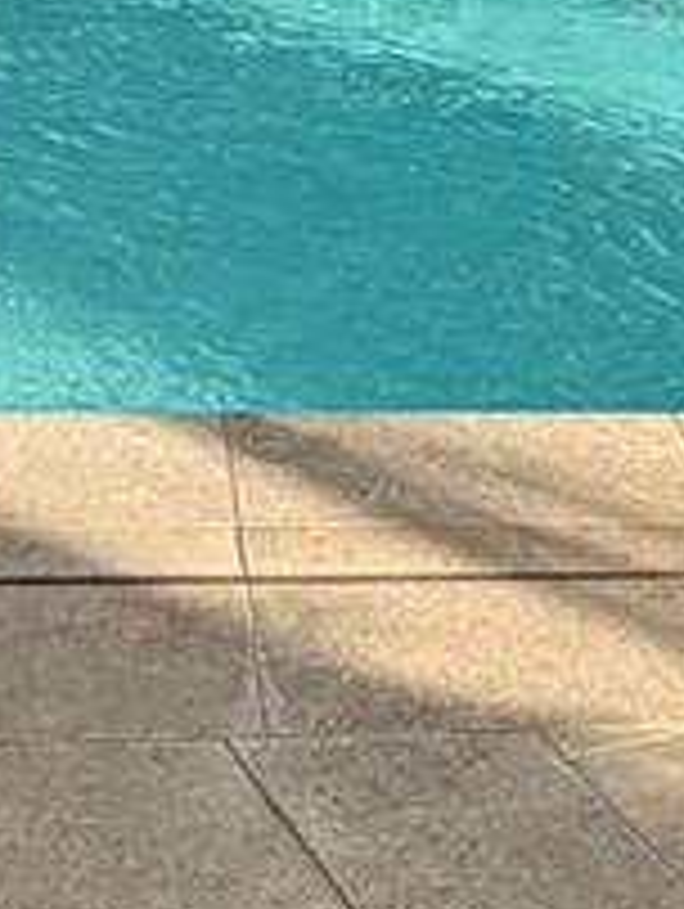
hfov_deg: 17.7
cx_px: 524
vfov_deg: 20.1
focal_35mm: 83
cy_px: -468
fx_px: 2182
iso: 40
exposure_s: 1/644
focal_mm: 2.22
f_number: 2.2
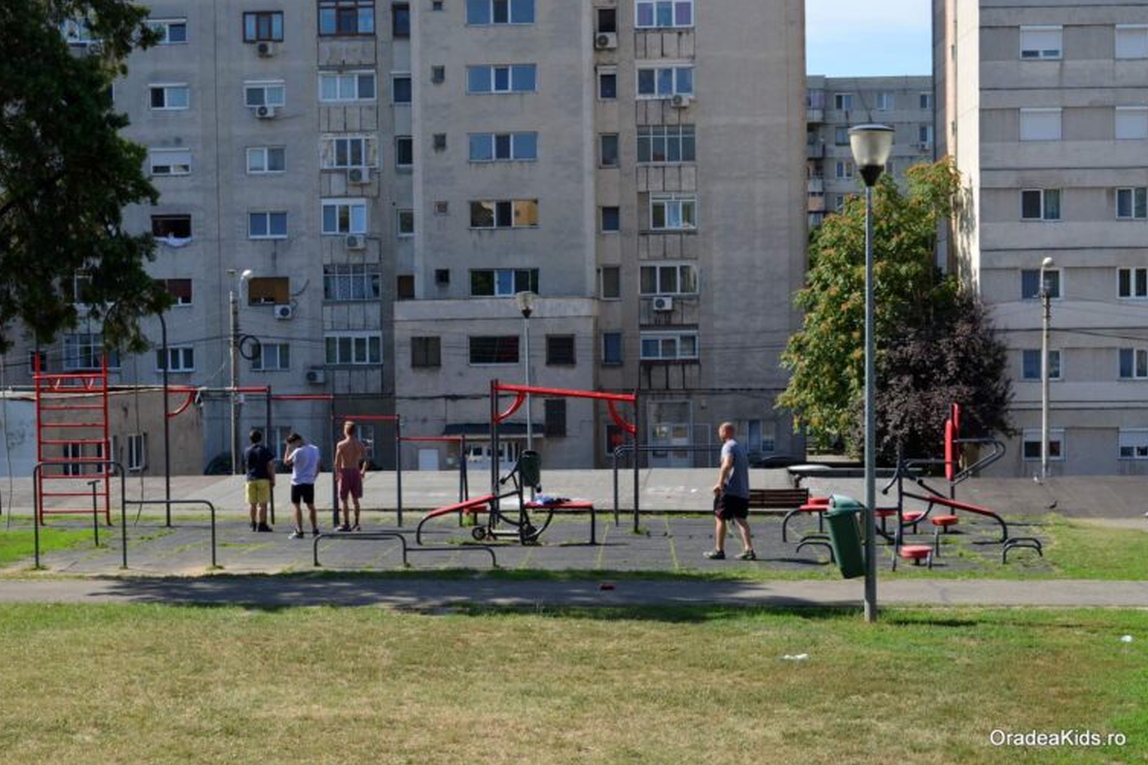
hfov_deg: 36.2
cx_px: 567
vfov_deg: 24.6
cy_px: 386
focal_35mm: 55
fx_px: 1754
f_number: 8
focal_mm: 36
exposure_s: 1/250
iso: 200
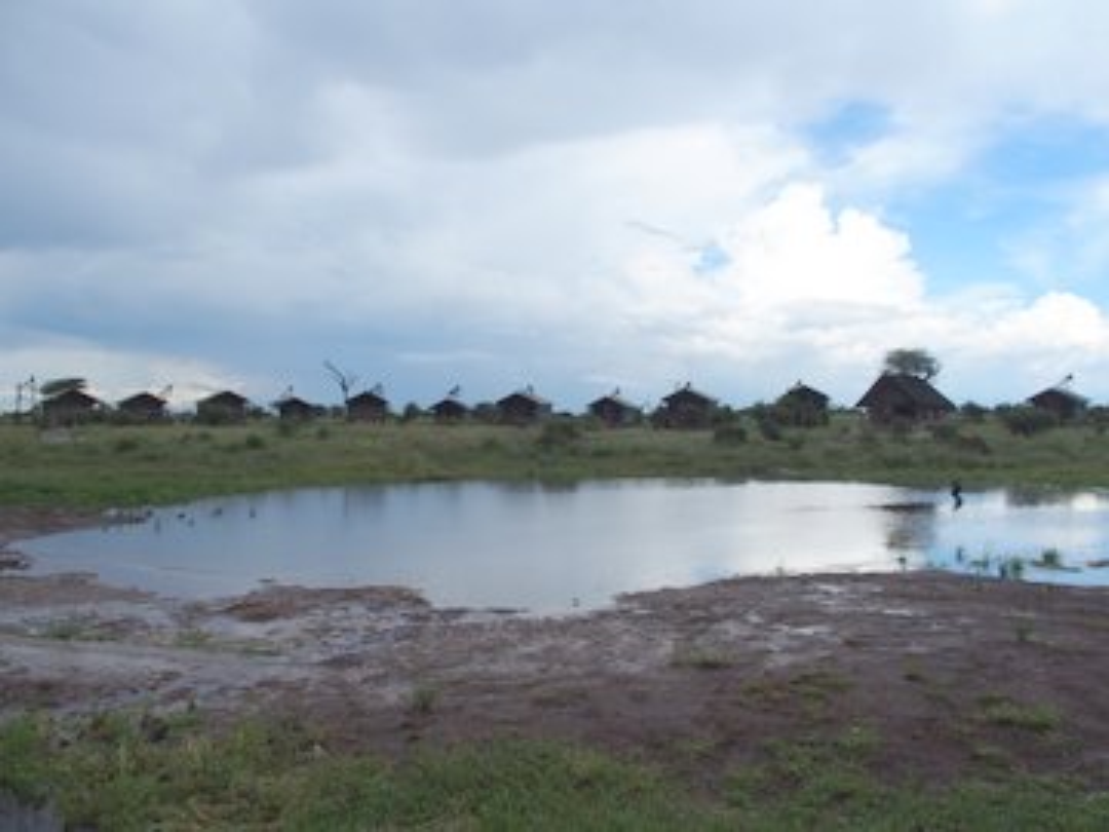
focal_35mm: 28
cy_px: 416
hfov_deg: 63.4
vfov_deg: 49.7
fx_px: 897
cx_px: 554
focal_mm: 6
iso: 100
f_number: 4
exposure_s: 1/800
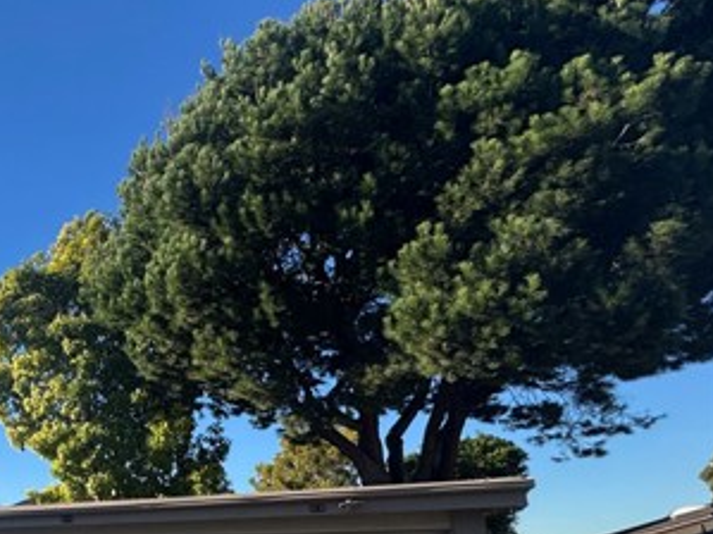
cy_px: 439
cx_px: -43
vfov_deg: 44.2
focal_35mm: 30
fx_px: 618
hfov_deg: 46.8
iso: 50
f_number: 2.2
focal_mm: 2.22
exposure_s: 1/1323
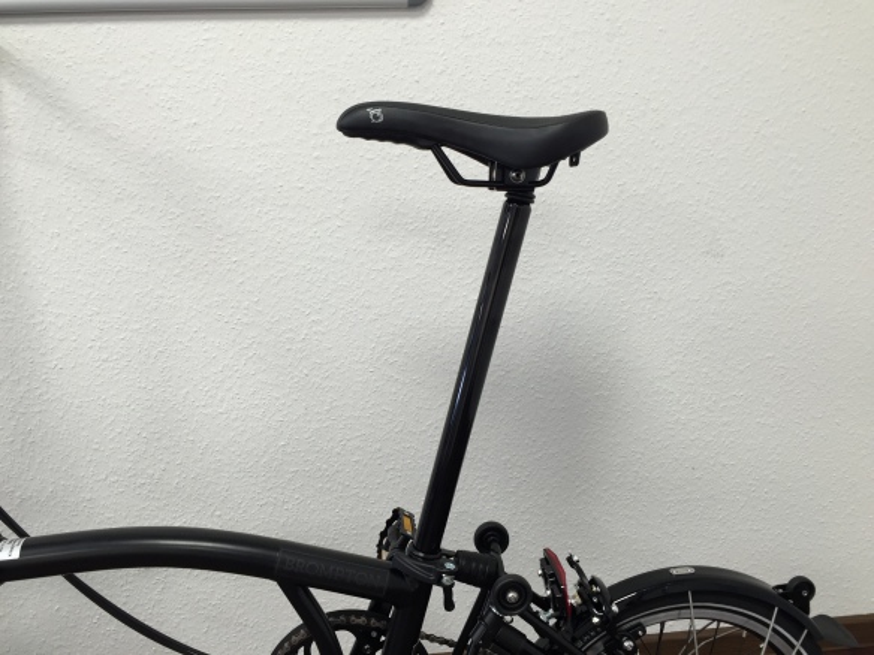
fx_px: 732
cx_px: 437
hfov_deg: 61.7
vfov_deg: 48.2
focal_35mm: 29
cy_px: 328
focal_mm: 4.15
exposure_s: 1/50
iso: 40
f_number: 2.2
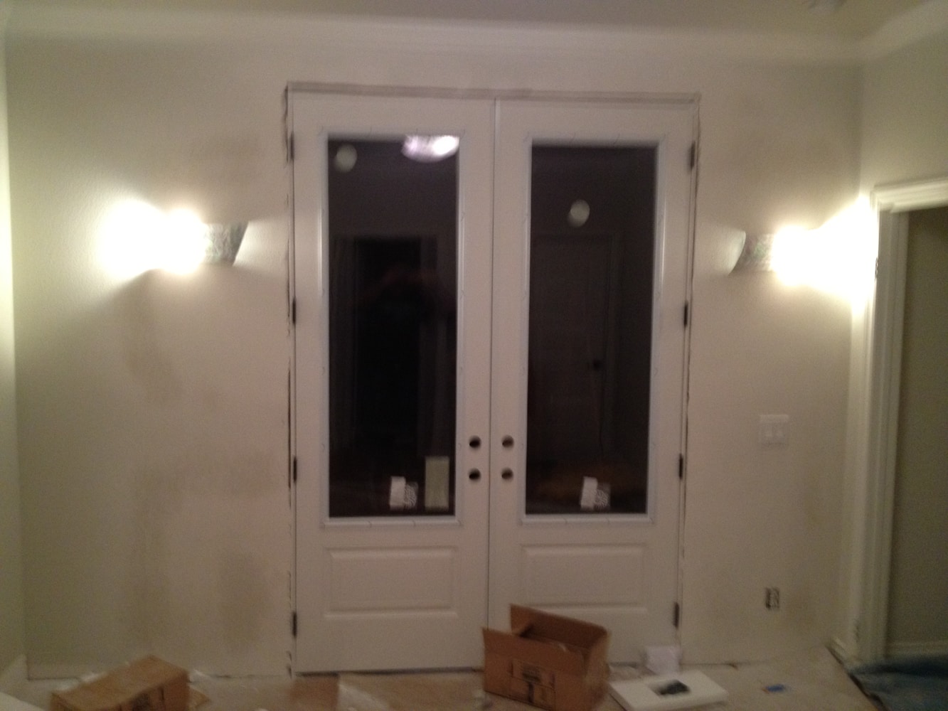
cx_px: 474
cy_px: 356
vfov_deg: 40.7
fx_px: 959
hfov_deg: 52.6
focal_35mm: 35
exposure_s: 1/20
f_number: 2.4
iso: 250
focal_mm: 4.28
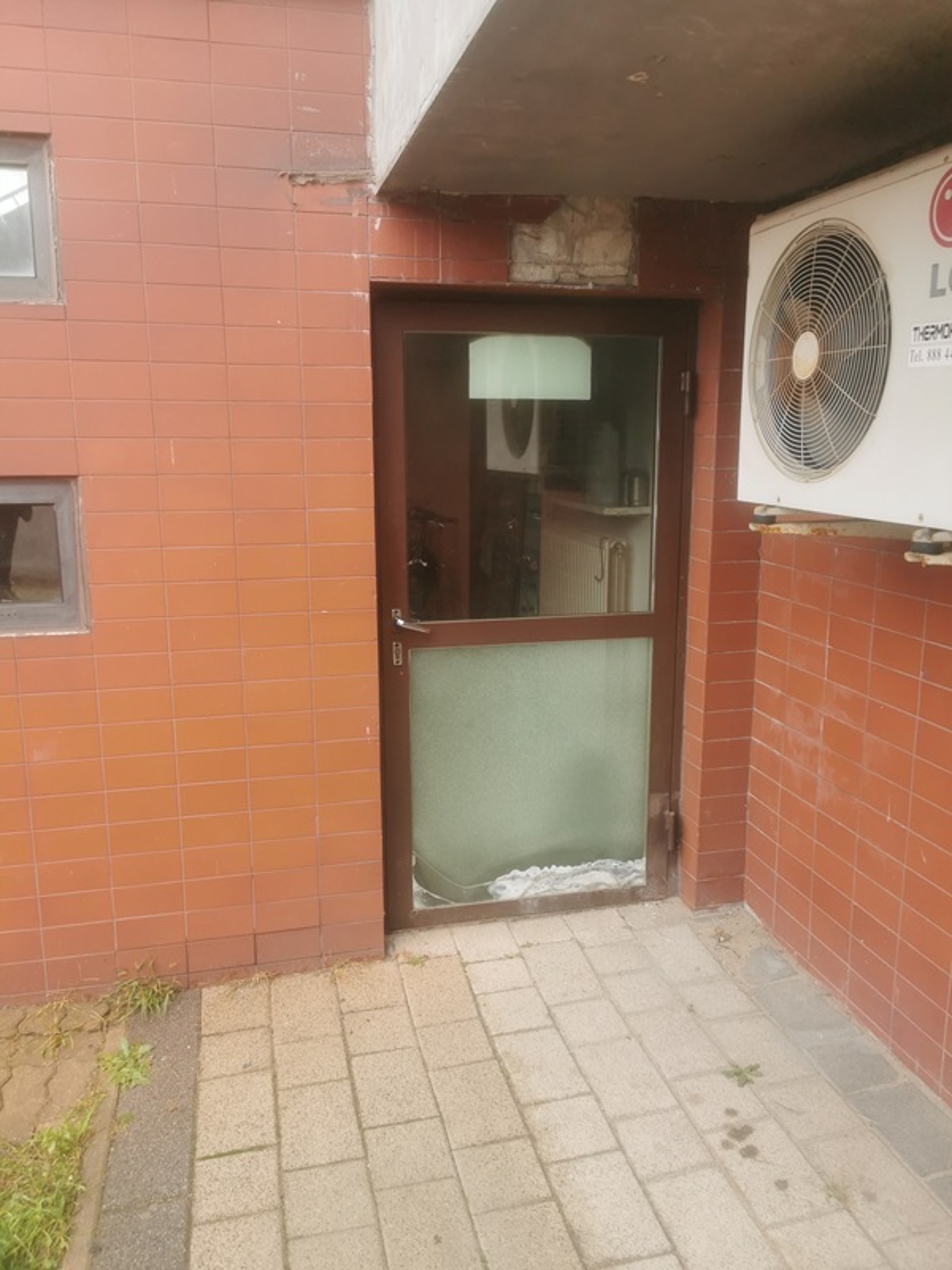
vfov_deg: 65.3
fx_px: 990
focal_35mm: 27
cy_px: 635
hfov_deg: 51.4
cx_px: 476
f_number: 1.6
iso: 50
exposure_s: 1/120
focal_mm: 5.56
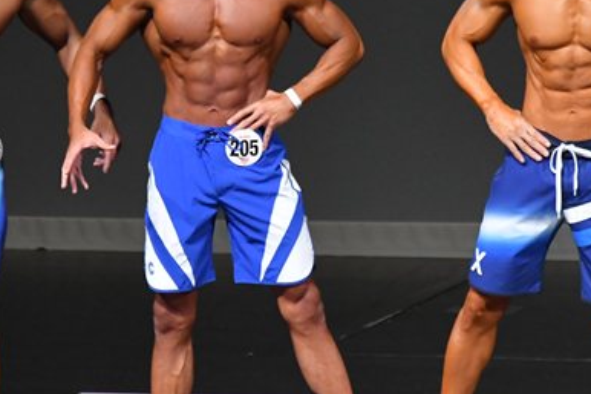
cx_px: 246
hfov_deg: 3.3
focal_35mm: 633
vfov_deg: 2.2
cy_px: 152
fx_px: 10387
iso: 4000
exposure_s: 1/400
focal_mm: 210
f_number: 5.6
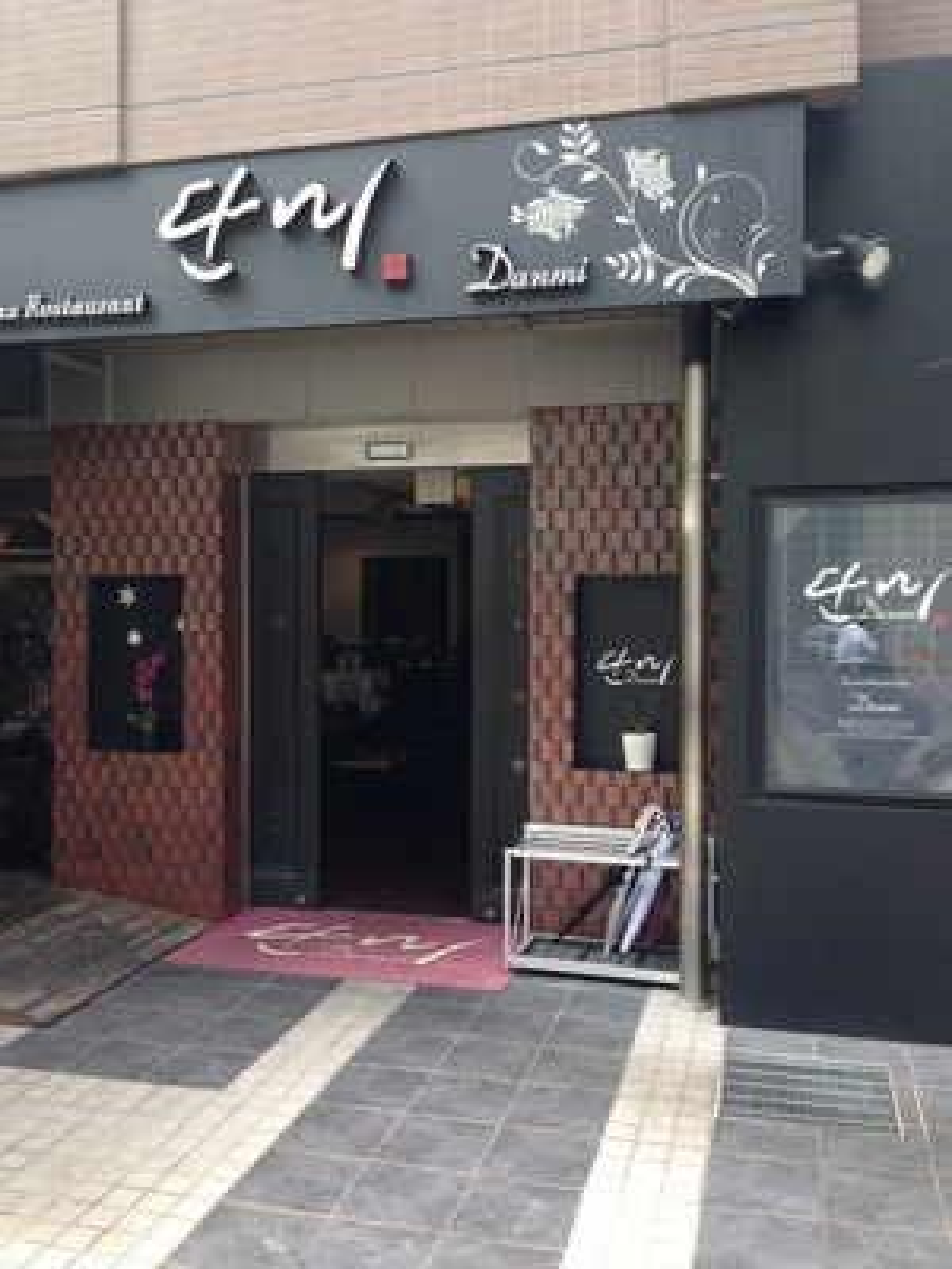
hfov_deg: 42.9
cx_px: 476
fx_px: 1210
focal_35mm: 33
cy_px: 634
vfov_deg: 55.4
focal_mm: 4.12
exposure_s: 1/149
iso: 50
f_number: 2.4
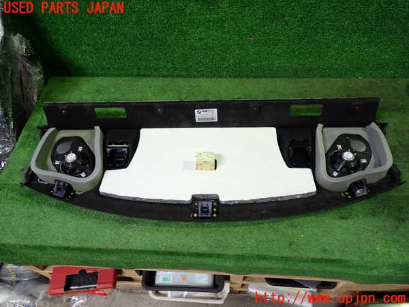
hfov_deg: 69.4
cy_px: 154
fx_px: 295
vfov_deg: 54.9
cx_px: 204
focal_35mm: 25
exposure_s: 1/30
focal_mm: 4.5
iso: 200
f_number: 2
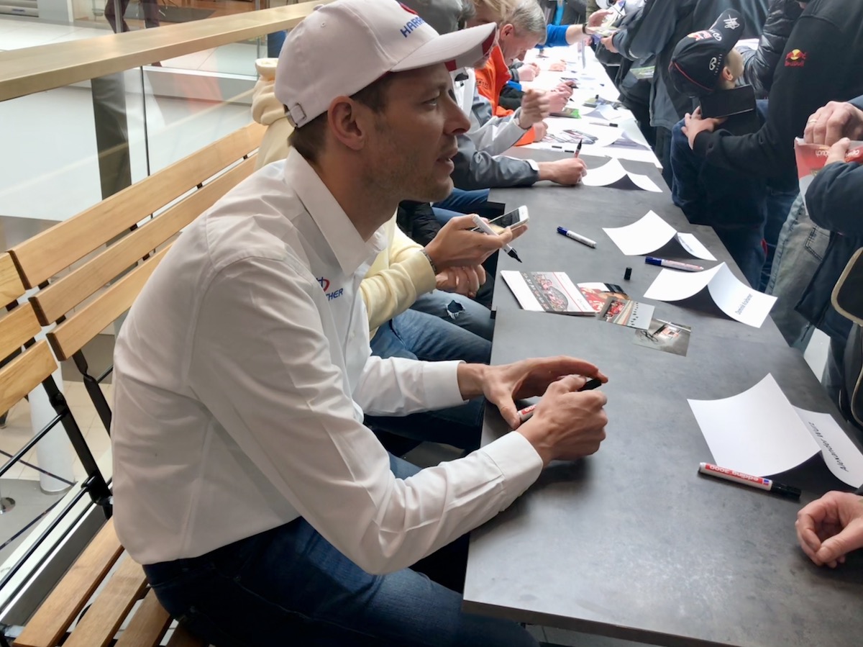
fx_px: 723
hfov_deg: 61.7
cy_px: 324
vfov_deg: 48.2
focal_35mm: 29
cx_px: 432
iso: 50
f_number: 1.8
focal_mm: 3.99
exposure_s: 1/100
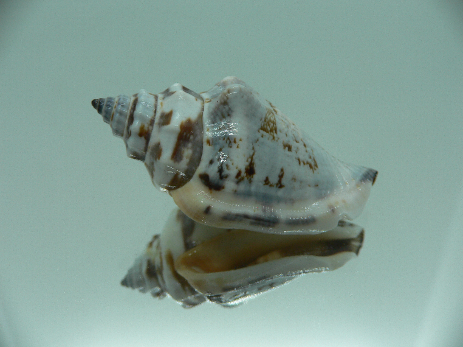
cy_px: 174
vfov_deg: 40.7
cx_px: 232
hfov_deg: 52.6
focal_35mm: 35
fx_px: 468
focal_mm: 4.6
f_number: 2.8
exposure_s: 1/80
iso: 80
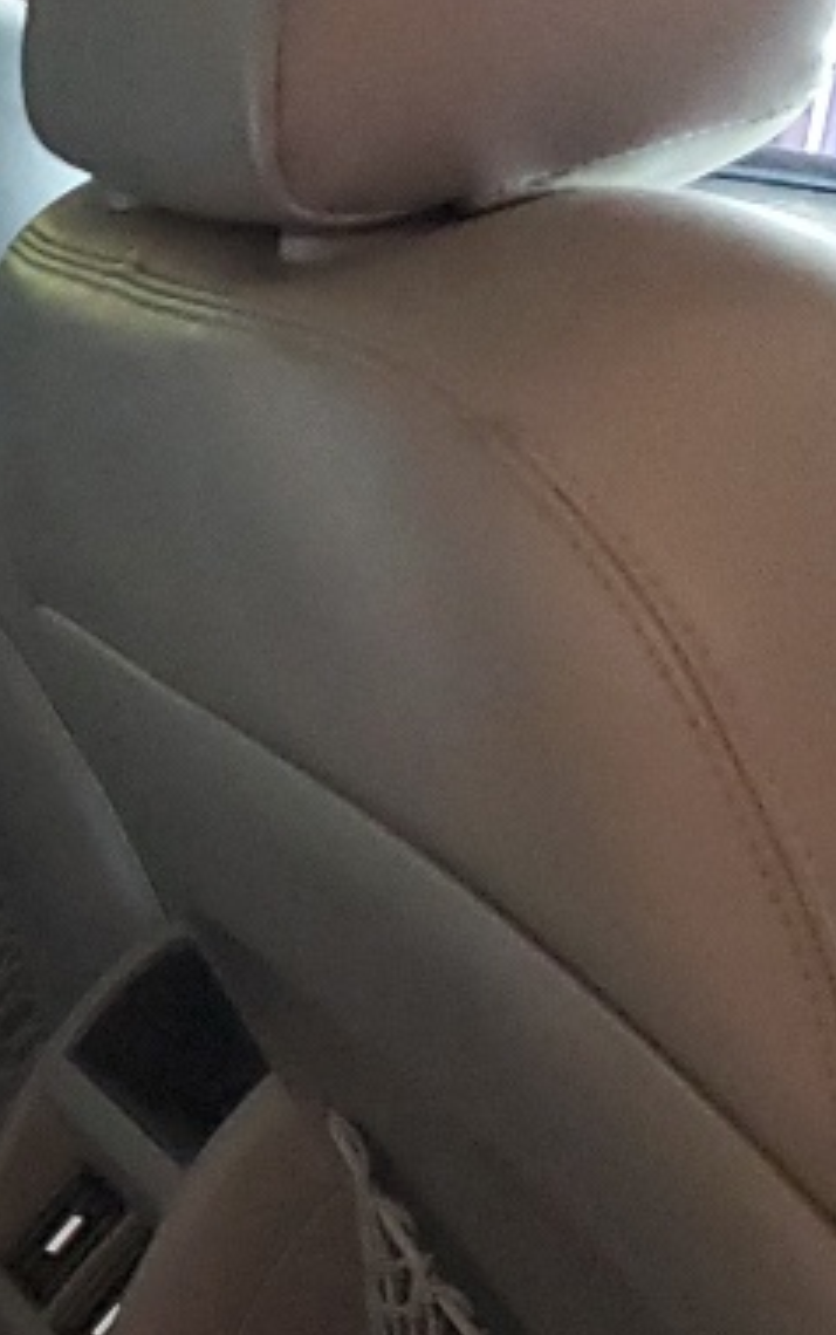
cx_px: -622
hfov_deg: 10.7
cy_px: 1033
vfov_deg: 17.8
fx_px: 4222
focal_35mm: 116
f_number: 1.5
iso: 340
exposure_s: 1/30
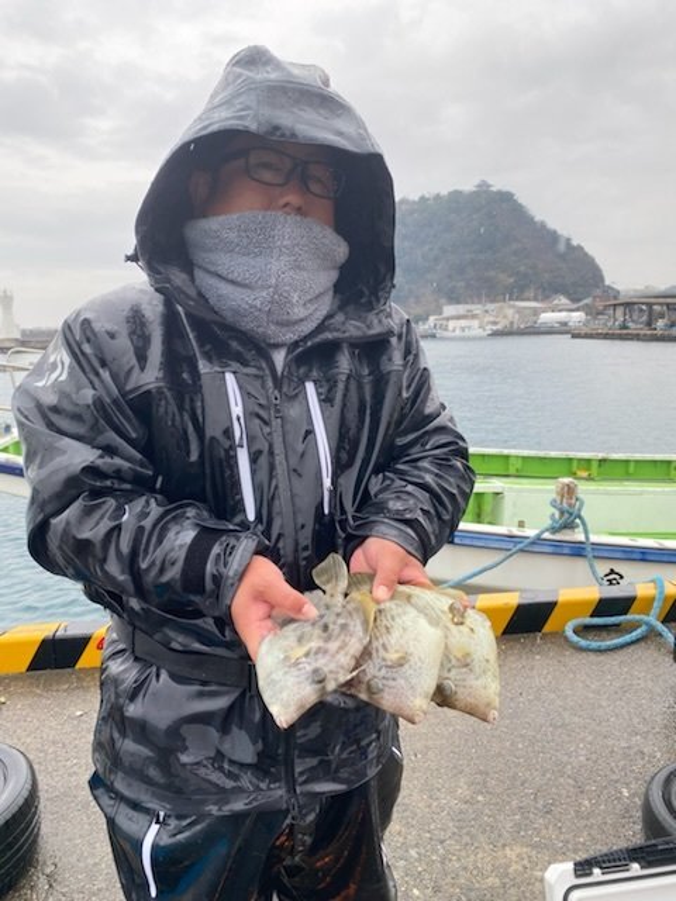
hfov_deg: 53.1
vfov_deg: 67.3
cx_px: 338
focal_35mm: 26
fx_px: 677
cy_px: 450
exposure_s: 1/225
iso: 32
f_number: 1.8
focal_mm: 4.25
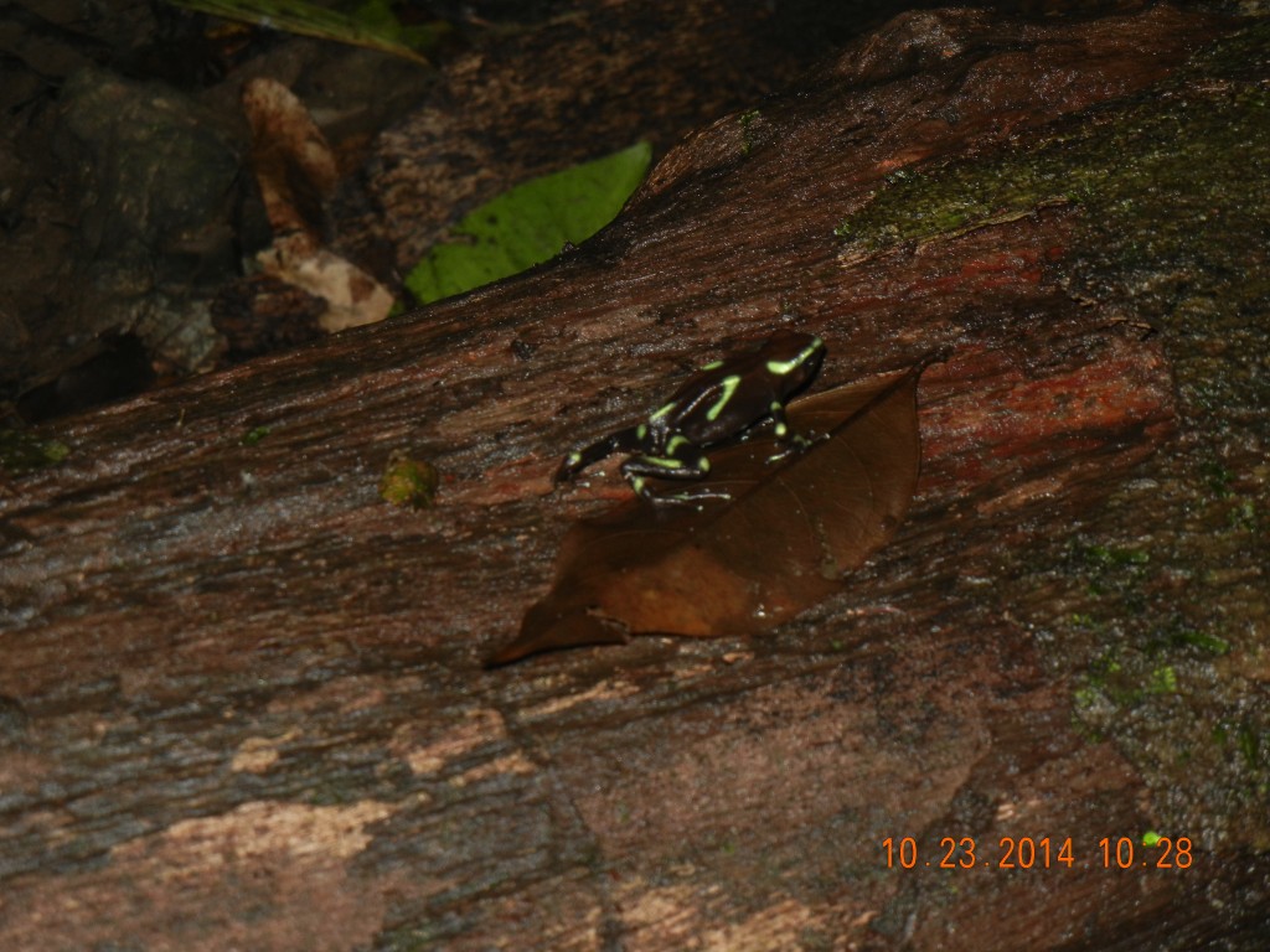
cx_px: 635
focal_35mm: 133
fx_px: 4880
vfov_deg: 11.1
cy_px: 476
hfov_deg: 14.8
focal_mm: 24
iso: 200
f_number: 4.6
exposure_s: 1/60
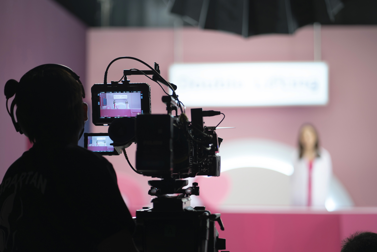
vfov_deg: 16.1
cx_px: 188
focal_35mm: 85
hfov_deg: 23.9
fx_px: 890
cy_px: 126
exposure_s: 1/125
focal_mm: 85
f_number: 1.8
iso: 125
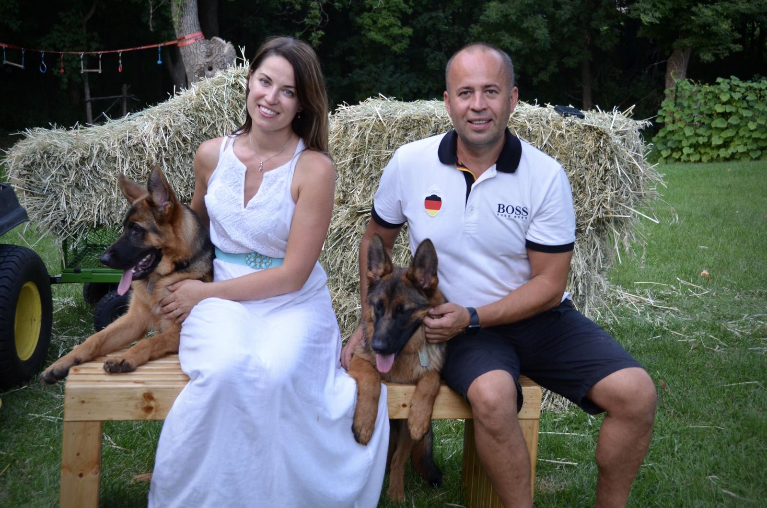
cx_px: 384
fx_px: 1021
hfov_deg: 41.2
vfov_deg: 28.0
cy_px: 254
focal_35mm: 48
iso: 400
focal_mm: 32
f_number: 4
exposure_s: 1/60
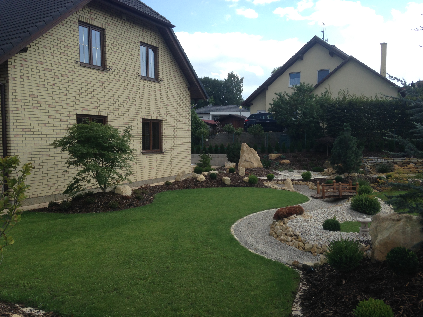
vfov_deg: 42.9
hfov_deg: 55.4
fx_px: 403
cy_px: 158
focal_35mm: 33
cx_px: 212
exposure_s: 1/1004
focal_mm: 4.12
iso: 50
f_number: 2.4
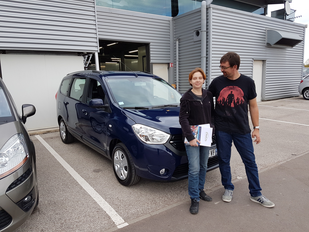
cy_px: 116
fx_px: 232
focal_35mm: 26
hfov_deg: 67.3
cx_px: 154
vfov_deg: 53.1
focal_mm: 4.2
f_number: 1.7
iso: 40
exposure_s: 1/392
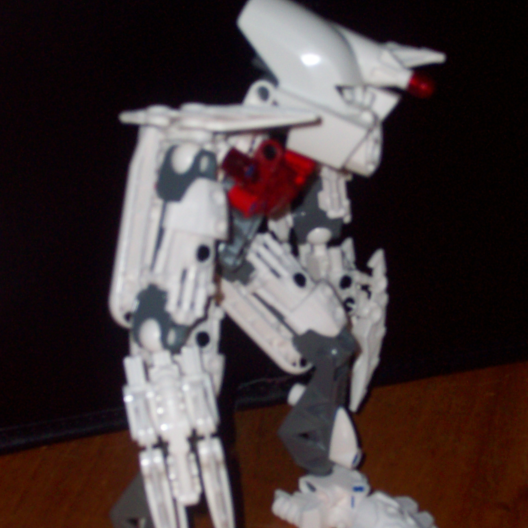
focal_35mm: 121
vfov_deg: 14.4
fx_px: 2088
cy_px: 319
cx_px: 263
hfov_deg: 14.4
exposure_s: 1/90.1
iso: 160
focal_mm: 17.1
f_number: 5.1
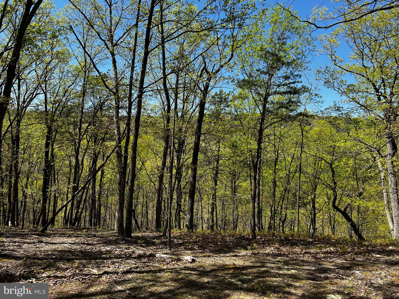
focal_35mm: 26
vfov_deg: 53.1
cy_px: 150
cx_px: 200
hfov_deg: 67.3
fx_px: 300
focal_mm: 5.7
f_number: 1.5
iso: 50
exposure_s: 1/1972
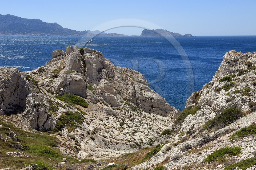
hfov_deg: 38.2
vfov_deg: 25.9
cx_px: 128
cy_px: 85
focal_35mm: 52
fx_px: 369
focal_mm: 52
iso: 200
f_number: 11
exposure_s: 1/400
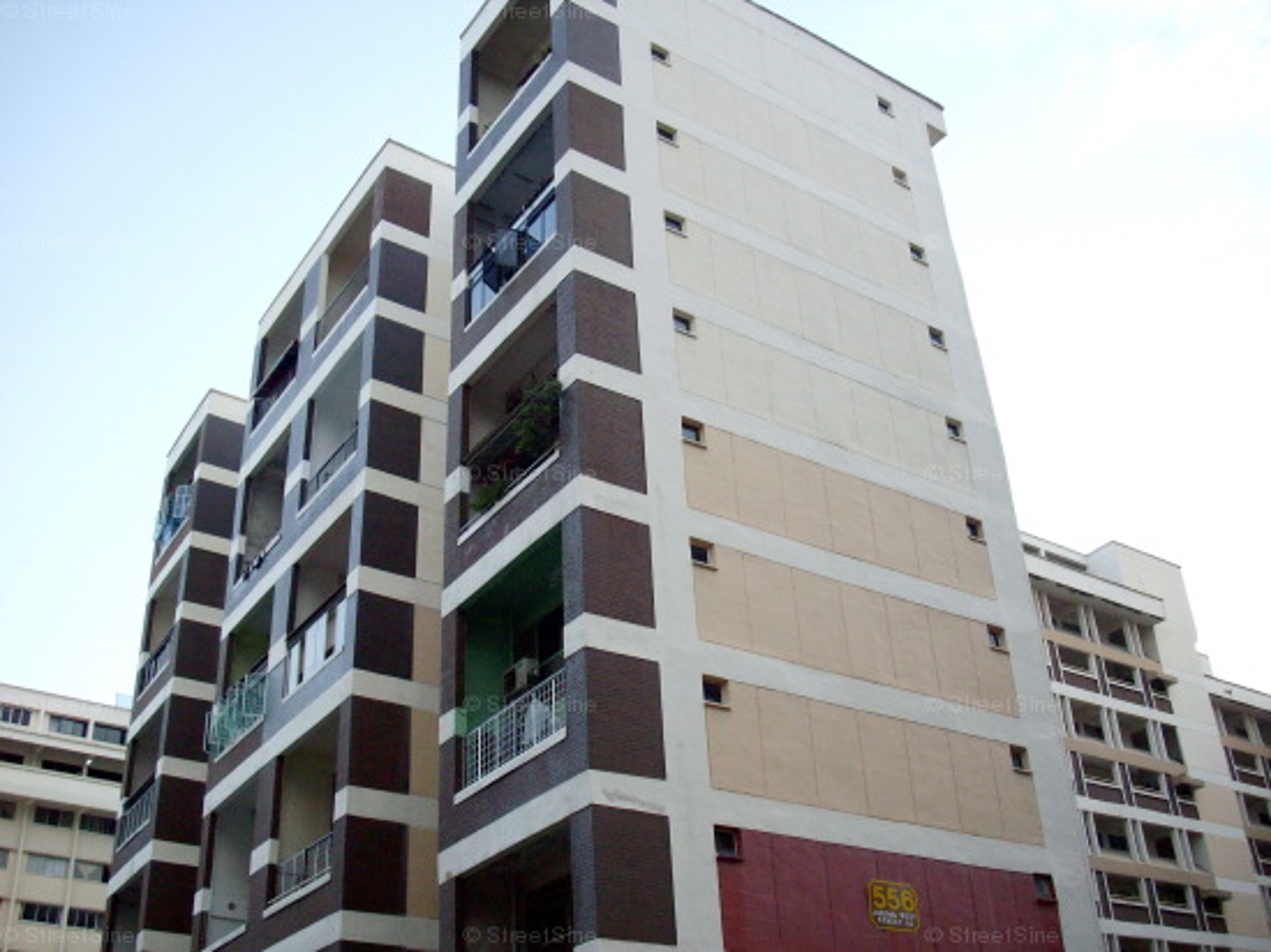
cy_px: 476
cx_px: 636
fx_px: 1358
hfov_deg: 50.2
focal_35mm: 37
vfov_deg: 38.6
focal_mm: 6.2
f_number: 2.8
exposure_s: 1/125
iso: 160
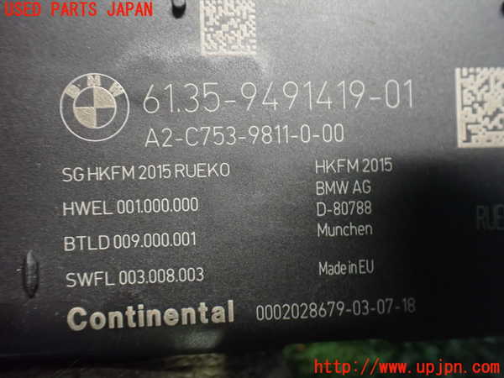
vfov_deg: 46.8
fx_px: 437
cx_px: 252
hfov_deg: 60.0
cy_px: 189
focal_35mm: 30
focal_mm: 5.4
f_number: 2.3
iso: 1250
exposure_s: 1/30
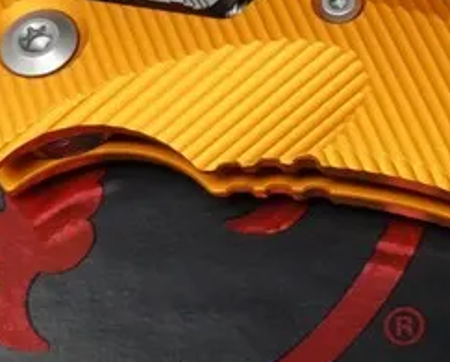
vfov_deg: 15.9
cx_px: 481
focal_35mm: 97
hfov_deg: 19.0
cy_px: 135
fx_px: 1293
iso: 1600
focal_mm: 12.51
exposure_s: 1/40
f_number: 11
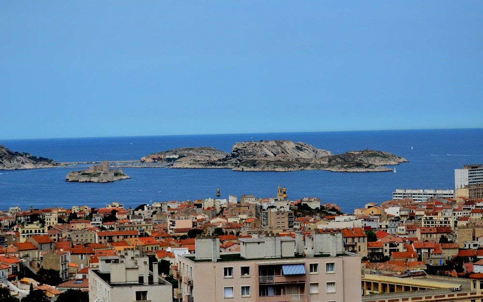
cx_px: 242
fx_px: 1408
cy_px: 154
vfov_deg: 12.2
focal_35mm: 107
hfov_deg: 19.5
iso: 900
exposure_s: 1/8000
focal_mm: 70
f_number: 4.5
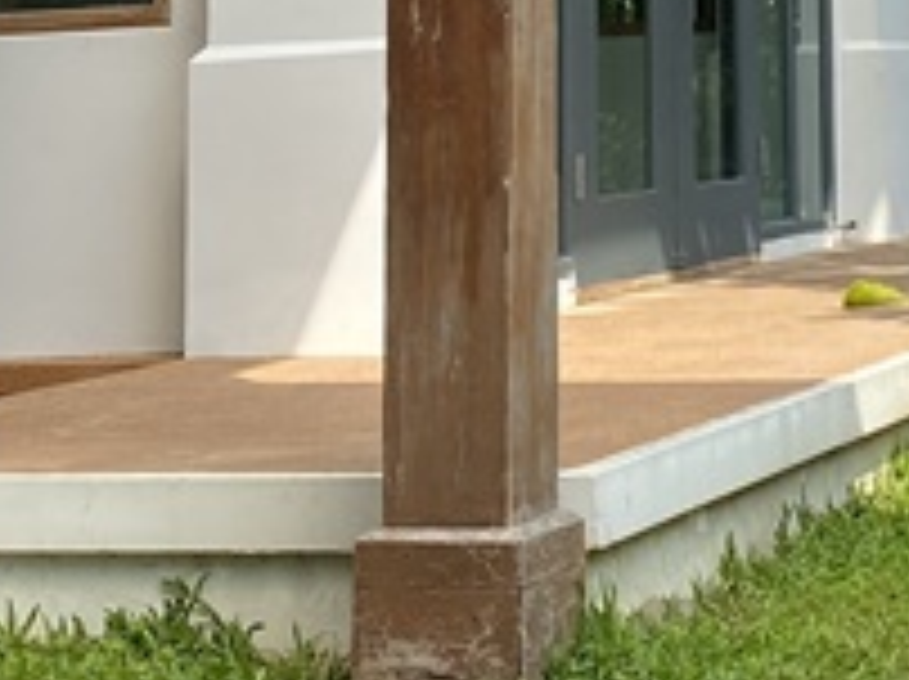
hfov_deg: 14.7
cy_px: -639
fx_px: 3410
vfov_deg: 10.5
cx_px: 1058
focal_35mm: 130
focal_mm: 4.25
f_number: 1.8
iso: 32
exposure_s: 1/1429
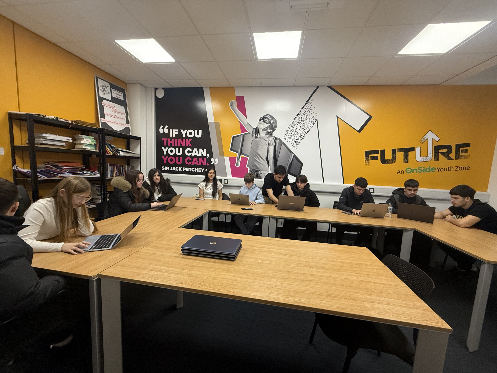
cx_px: 248
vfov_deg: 85.7
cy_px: 186
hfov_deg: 102.1
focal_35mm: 14
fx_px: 201
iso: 250
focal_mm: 2.22
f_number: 2.2
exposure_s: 1/100
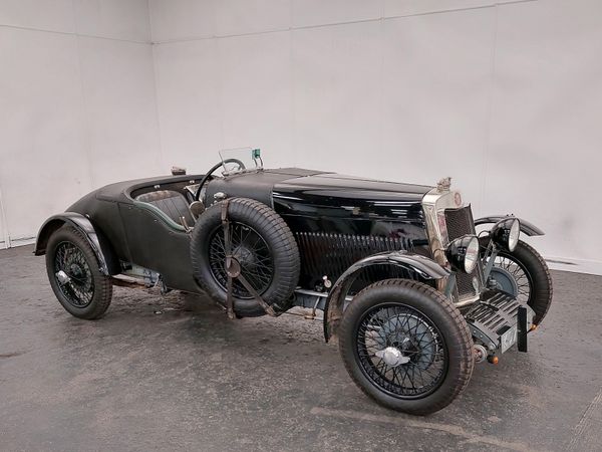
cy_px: 226
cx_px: 301
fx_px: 417
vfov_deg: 56.8
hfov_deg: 71.6
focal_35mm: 24
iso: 125
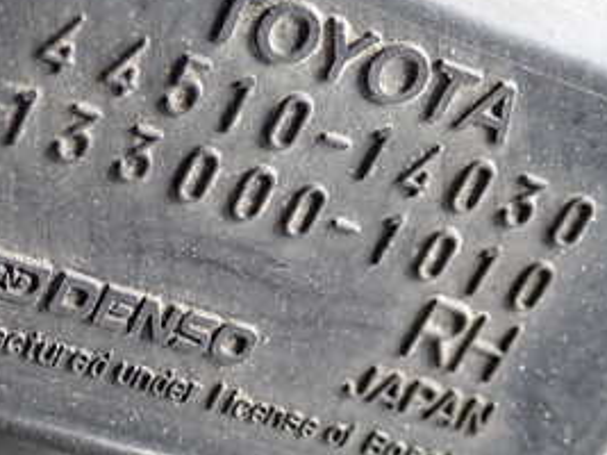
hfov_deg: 19.6
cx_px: 118
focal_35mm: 99
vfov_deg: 14.9
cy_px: 187
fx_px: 1735
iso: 320
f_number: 2.9
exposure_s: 1/40
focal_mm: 7.84
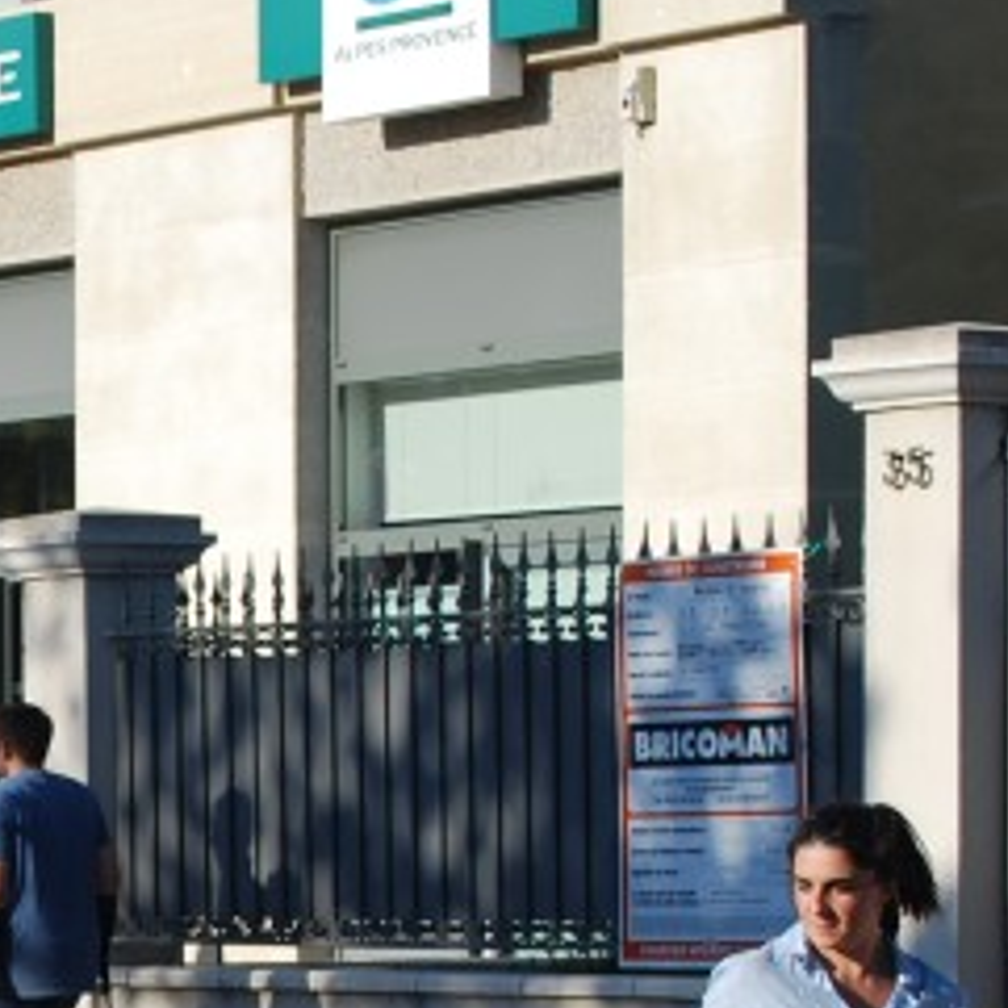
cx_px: -588
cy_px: 1021
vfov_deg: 9.6
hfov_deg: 9.4
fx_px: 5930
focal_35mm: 180
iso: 100
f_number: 8
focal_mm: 38
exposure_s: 1/250
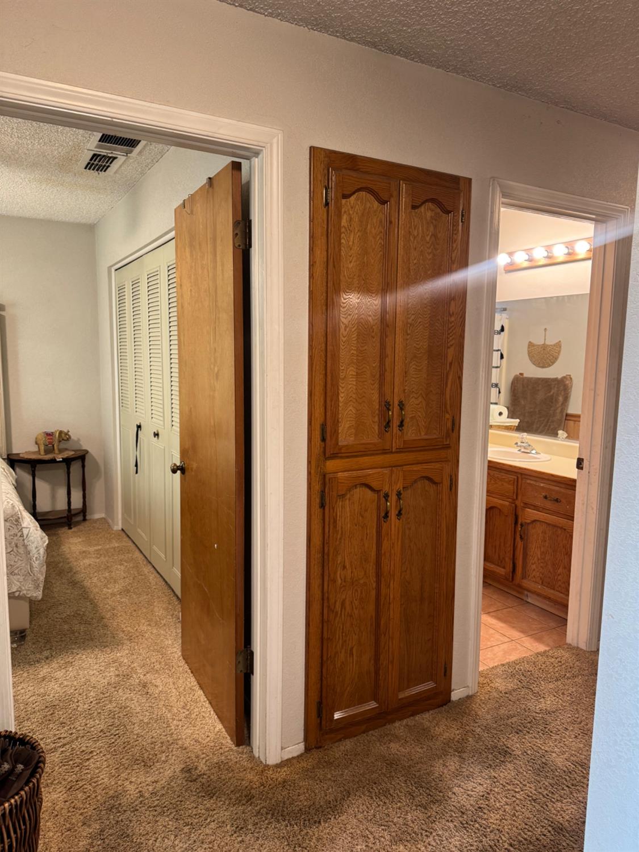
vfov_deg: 71.6
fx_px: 590
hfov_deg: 56.8
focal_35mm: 24
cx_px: 320
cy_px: 426
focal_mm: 6.76
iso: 200
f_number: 1.78
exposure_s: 1/60
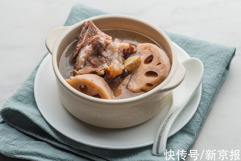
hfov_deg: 22.6
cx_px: 120
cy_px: 80
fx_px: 603
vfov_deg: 15.2
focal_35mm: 90
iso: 100
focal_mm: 90
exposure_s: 1/100
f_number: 10
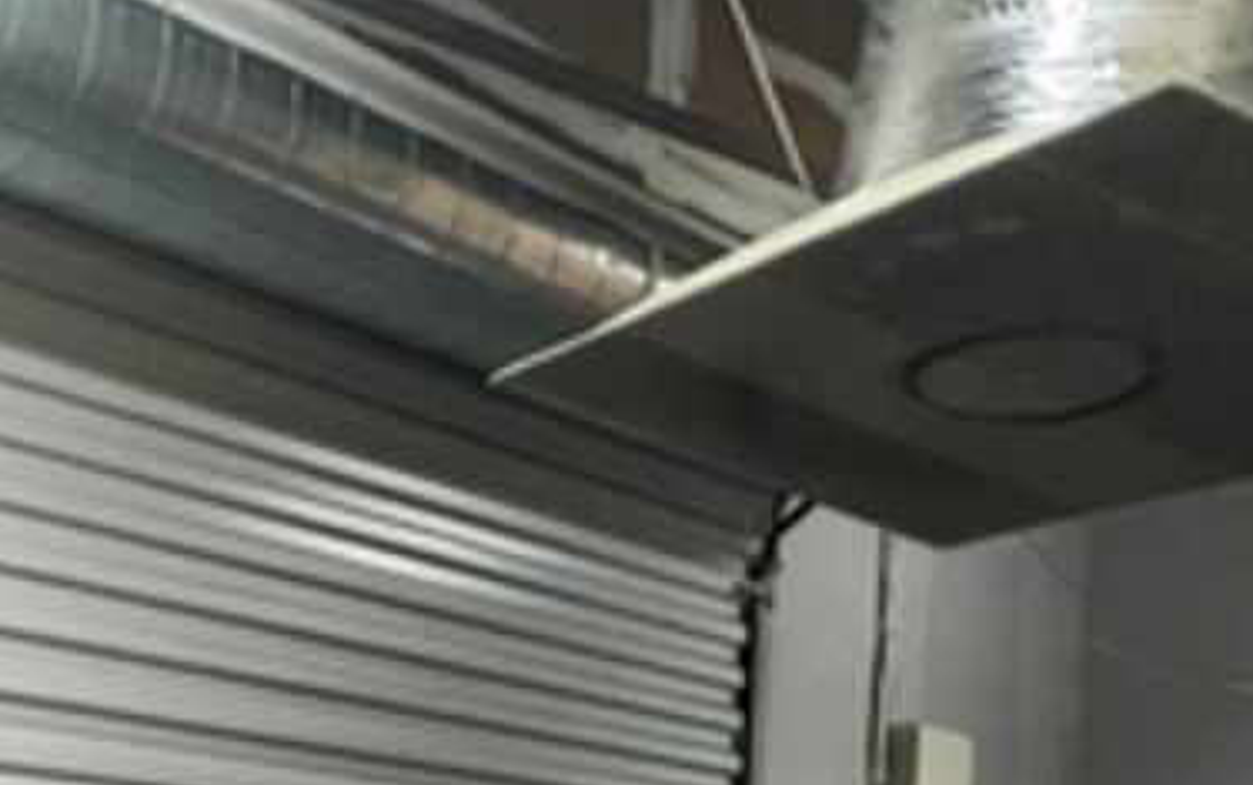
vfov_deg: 24.9
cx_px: -431
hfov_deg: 31.3
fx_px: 1606
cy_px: 929
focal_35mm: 47
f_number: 1.8
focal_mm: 1.57
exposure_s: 1/60
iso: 250
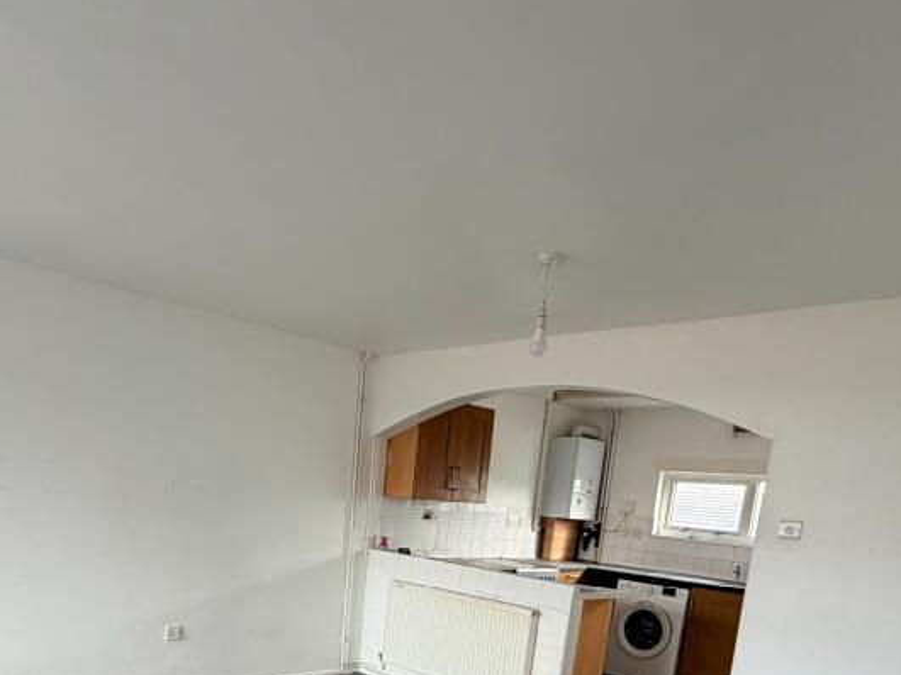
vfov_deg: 46.1
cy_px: 616
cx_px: 380
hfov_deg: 65.0
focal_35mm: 27
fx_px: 703
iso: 125
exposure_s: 1/121
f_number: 2.2
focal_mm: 2.22
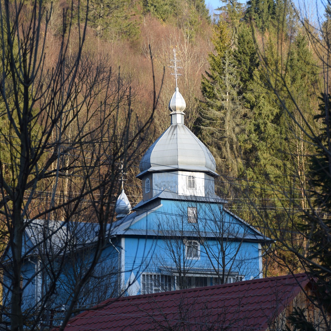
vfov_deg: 10.7
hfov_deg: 10.7
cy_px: 156
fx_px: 1774
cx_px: 179
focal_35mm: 164
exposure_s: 1/125
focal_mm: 80
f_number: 5.3
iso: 100
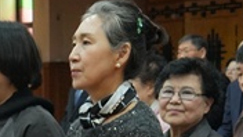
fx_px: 1361
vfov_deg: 5.7
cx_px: -269
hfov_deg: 9.4
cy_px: 221
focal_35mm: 211
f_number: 5
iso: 2500
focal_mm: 31
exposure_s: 1/100
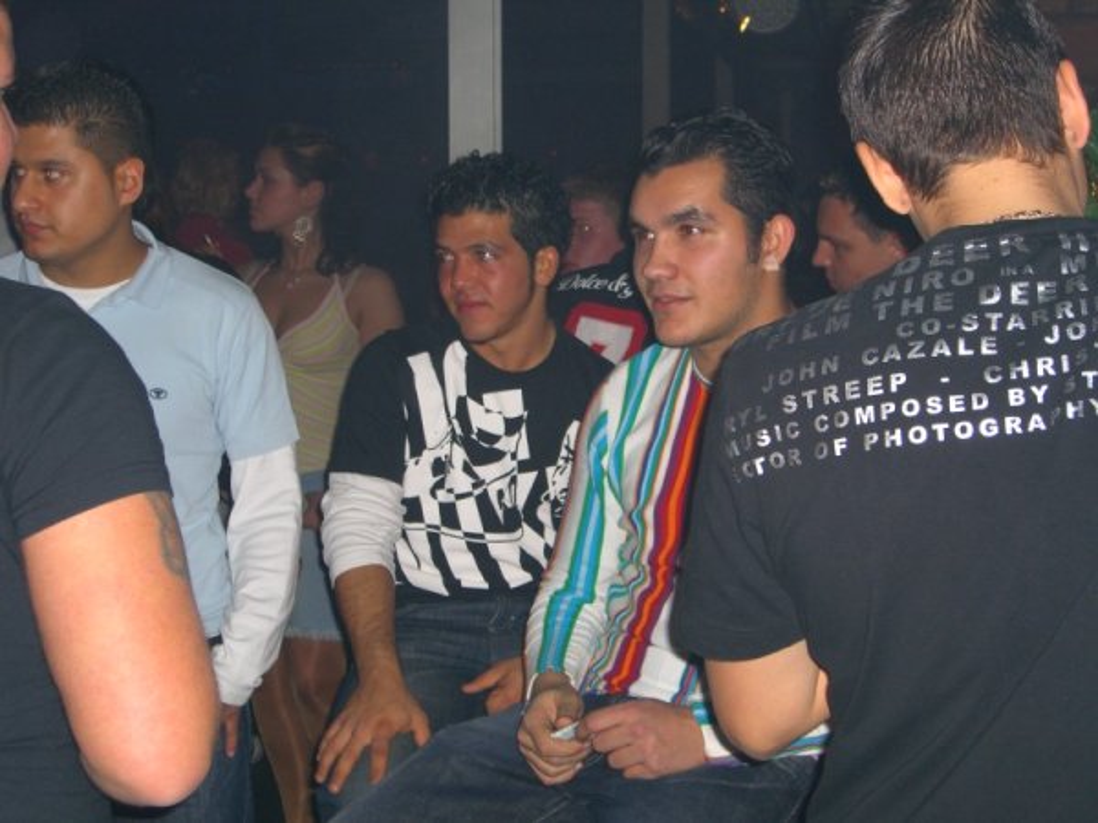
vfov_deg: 25.7
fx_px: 1808
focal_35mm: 57
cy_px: 412
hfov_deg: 33.8
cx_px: 549
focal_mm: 11.8
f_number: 3.6
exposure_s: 1/60
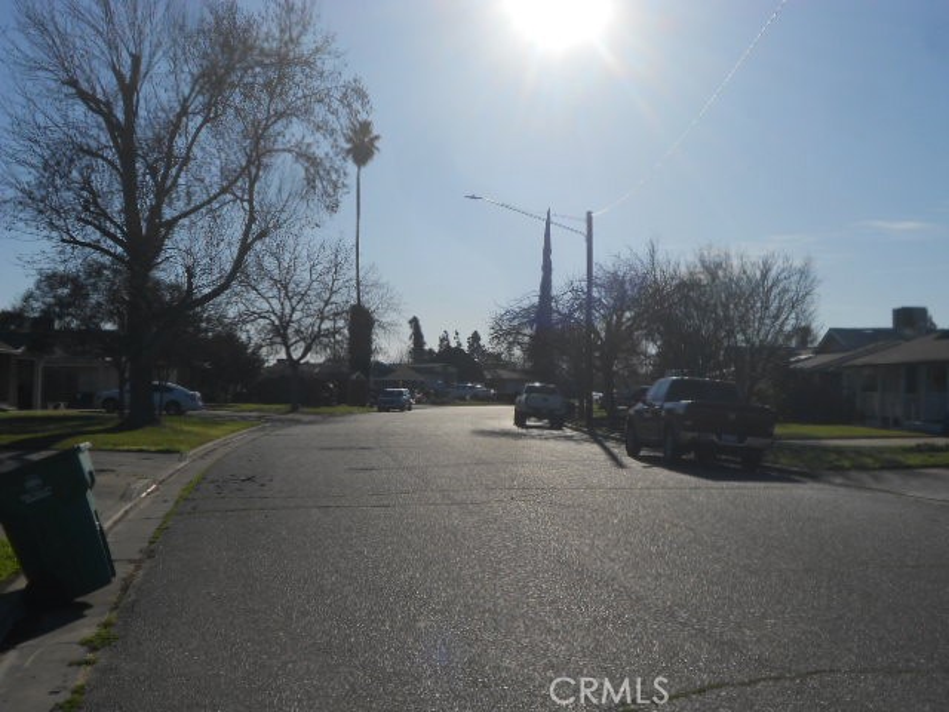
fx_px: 1179
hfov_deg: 43.9
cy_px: 356
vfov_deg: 33.6
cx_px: 474
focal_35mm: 43
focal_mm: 7.7
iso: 80
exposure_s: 1/400
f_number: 10.5
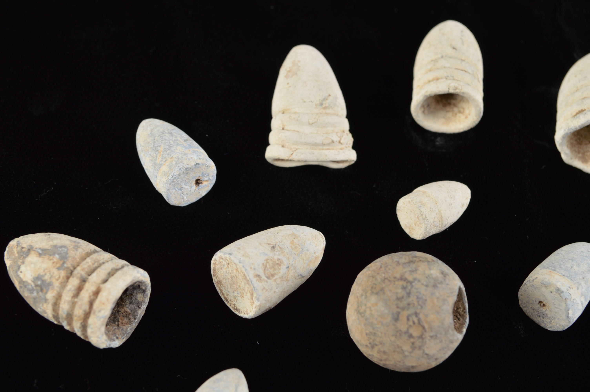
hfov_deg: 35.1
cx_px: 295
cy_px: 196
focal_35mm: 57
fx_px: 933
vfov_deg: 23.7
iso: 100
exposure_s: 1/125
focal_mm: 38
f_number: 9
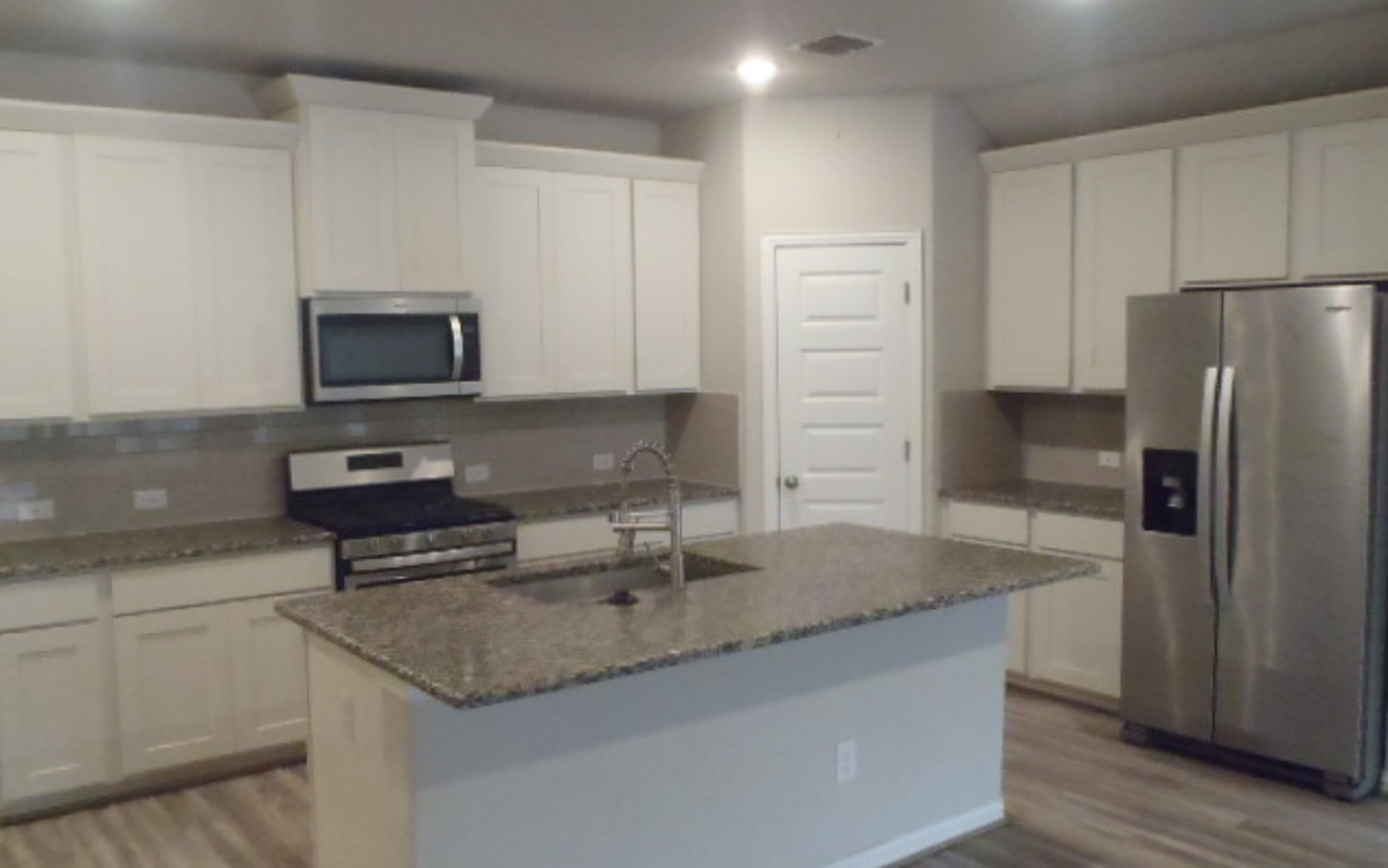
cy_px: 454
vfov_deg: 41.9
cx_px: 689
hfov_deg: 62.9
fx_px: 1135
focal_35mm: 30
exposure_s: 1/50
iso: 800
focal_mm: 5
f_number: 3.9
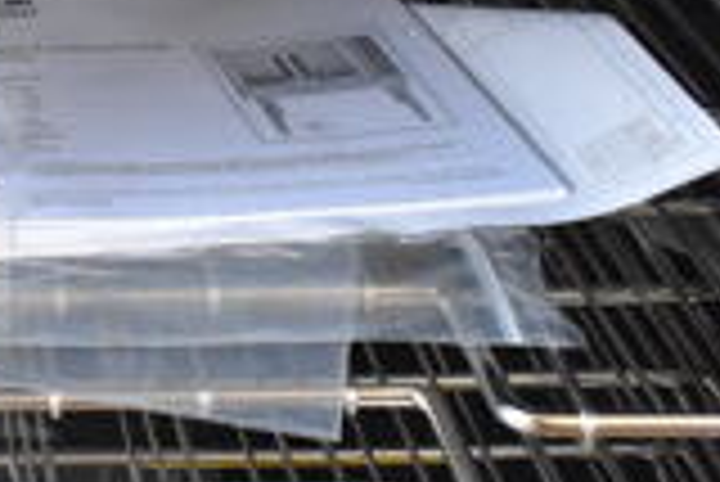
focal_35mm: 103
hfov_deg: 18.1
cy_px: 306
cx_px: -279
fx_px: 2062
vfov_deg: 13.3
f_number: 3.5
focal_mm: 18
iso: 2200
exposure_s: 1/125
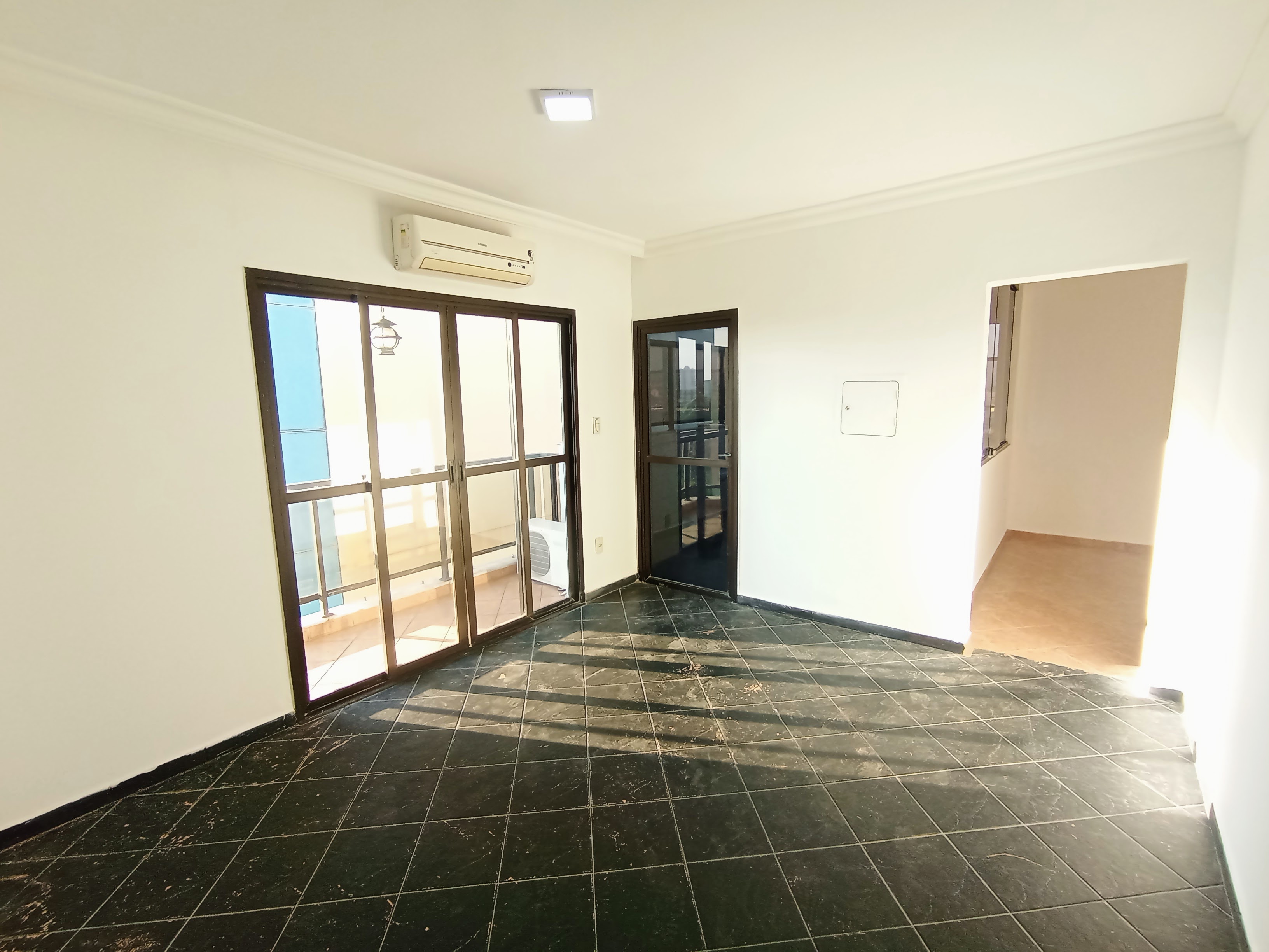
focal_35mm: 16
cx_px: 634
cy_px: 476
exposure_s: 1/120
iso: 95
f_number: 2.2
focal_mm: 1.65
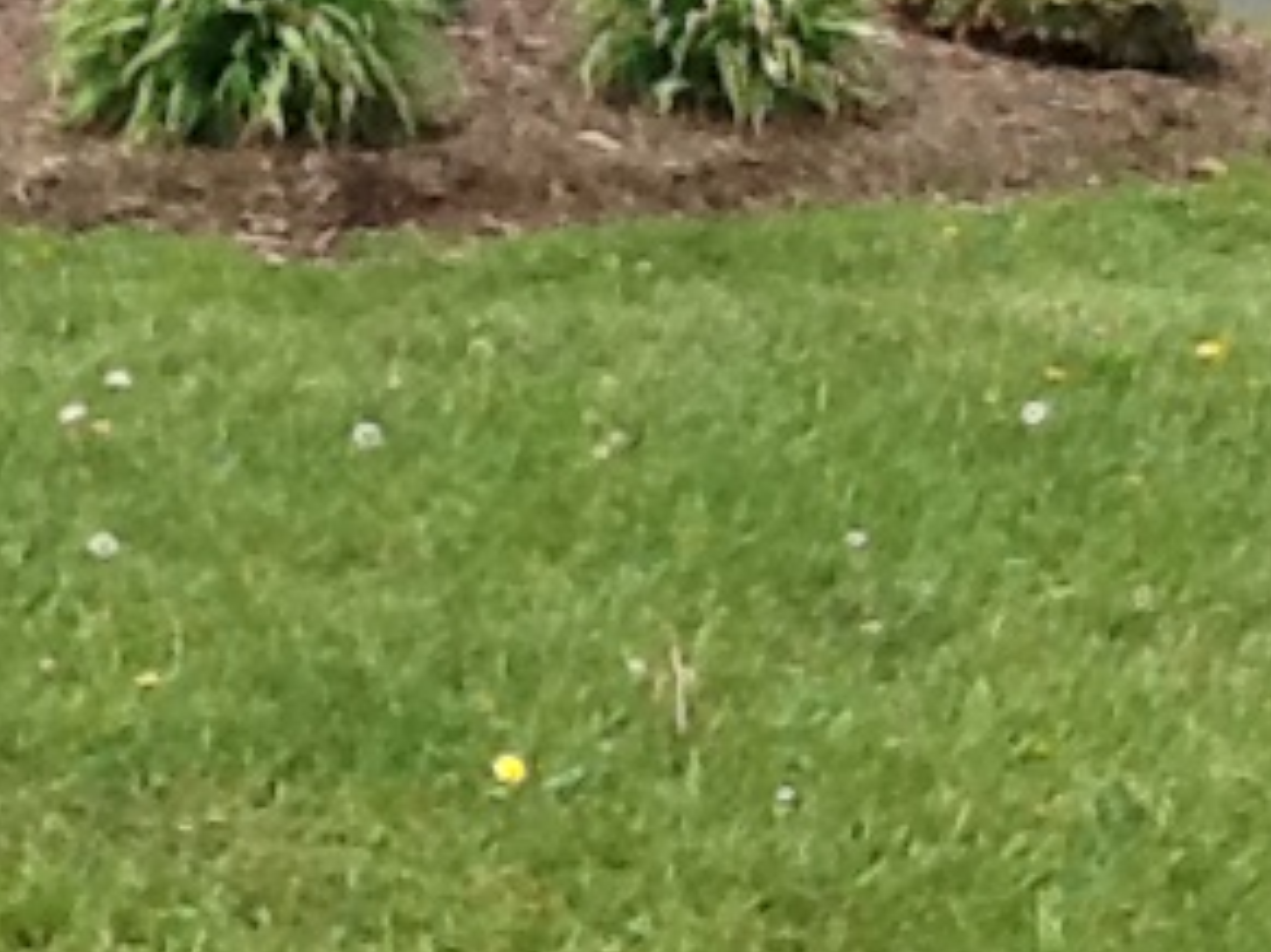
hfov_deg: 13.6
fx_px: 5322
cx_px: 463
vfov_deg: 9.9
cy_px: -463
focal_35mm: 145
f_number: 2.4
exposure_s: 1/1274
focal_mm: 2.03
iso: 40
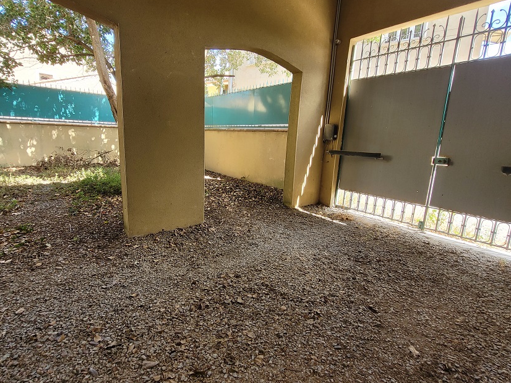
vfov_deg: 74.7
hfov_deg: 90.8
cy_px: 182
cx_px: 232
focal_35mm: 17
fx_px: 251
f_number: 2.2
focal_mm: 1.74
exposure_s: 1/100
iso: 64
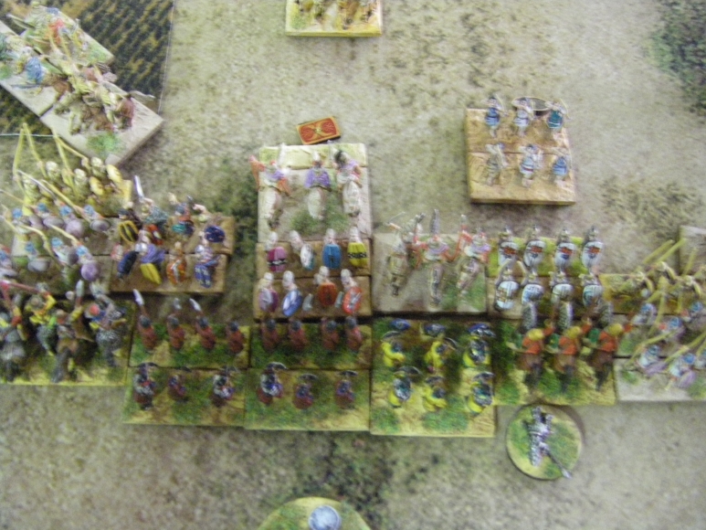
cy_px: 265
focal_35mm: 38
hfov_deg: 49.0
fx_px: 775
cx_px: 353
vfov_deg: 37.7
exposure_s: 1/10
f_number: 3.5
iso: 800
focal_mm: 6.3
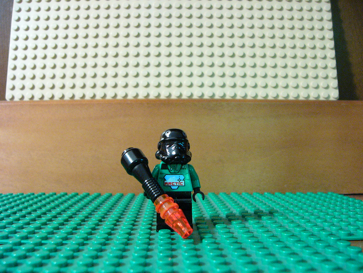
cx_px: 182
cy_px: 136
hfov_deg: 51.4
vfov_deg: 39.7
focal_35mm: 36
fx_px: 378
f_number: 2.8
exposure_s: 1/5
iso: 200
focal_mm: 6
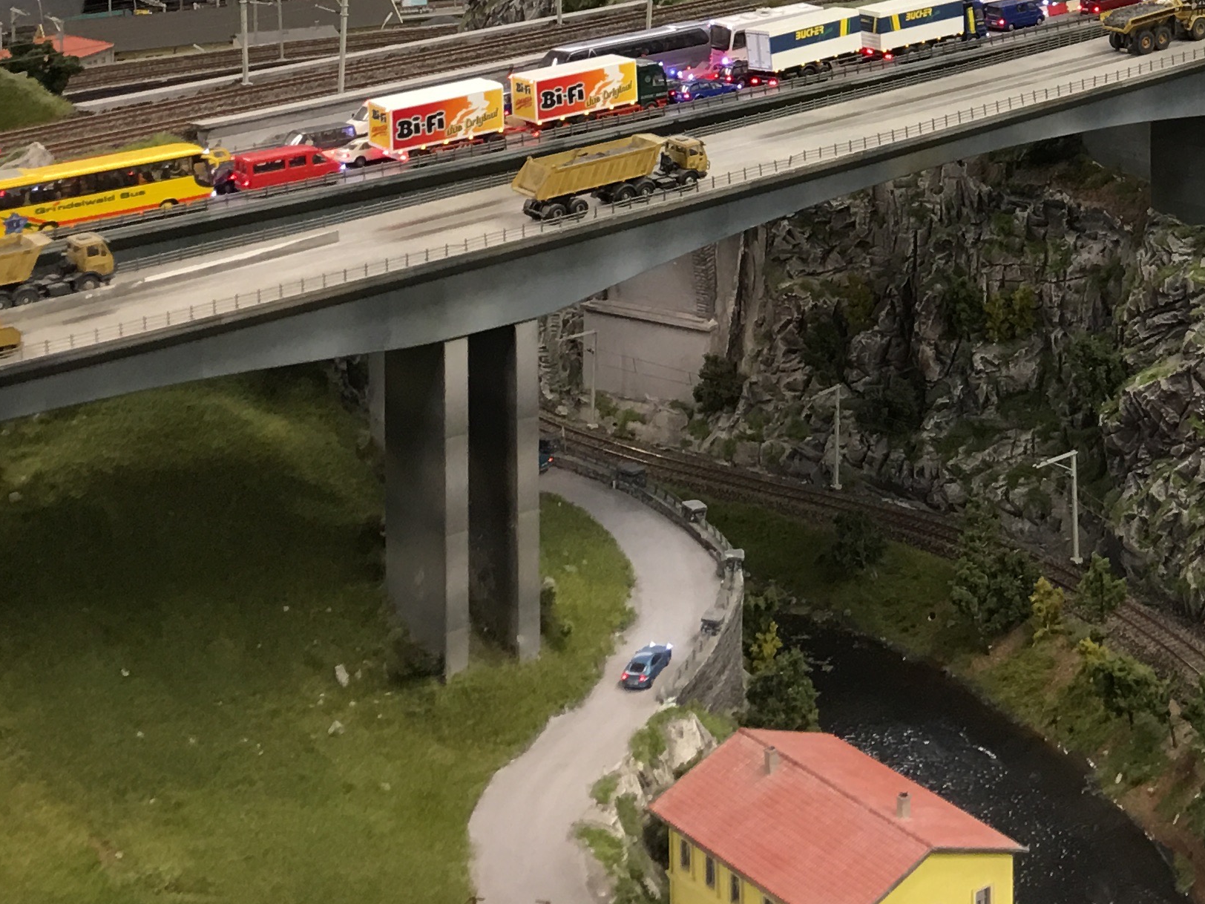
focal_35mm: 72
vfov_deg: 19.3
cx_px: 1255
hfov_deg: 25.5
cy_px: -177
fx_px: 2506
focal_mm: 4.15
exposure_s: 1/17
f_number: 2.2
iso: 40
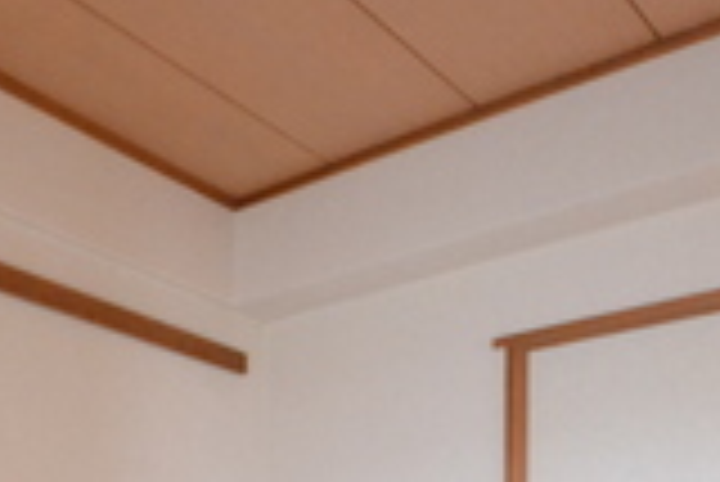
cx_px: 22
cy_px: 669
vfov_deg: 22.8
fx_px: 1021
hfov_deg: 35.6
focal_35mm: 51
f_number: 4.5
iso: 3200
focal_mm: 8.5
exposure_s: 1/15
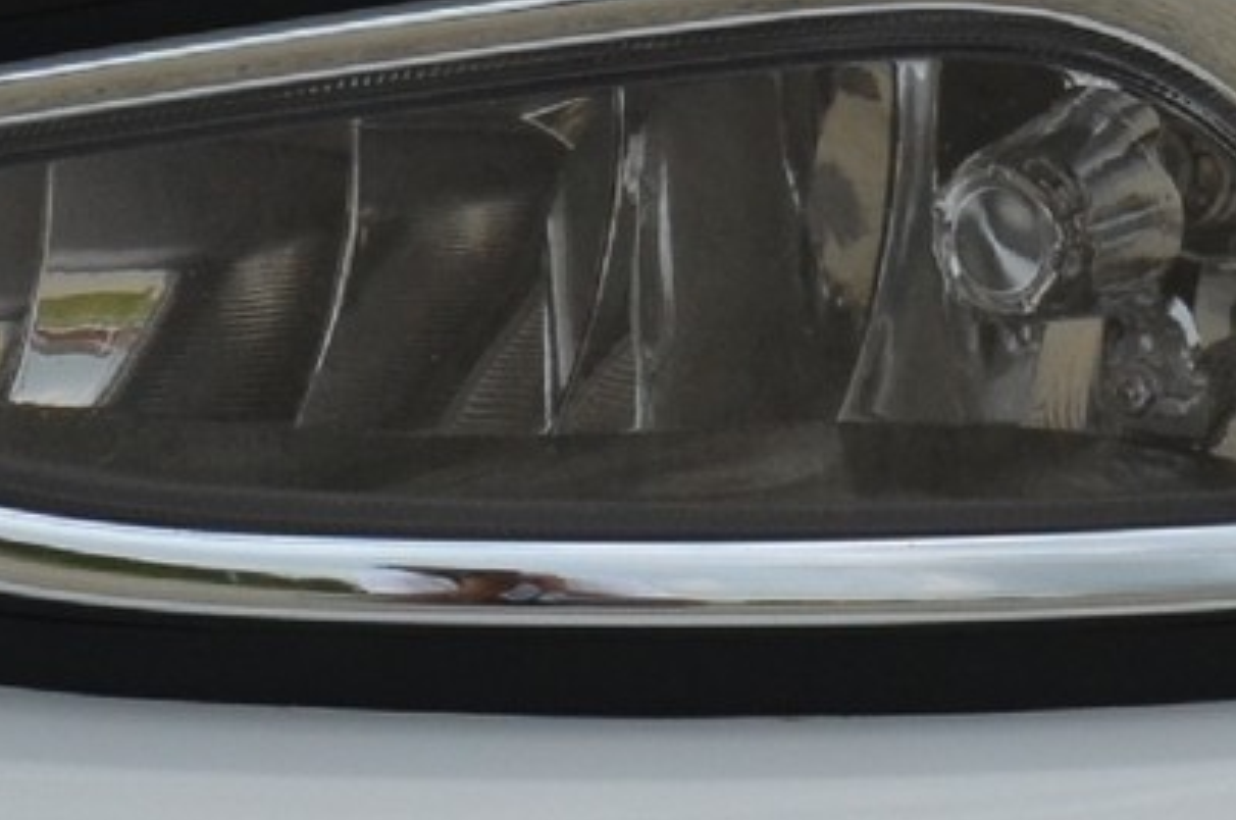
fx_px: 15905
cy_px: -1273
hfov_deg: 4.4
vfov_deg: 2.9
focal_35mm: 464
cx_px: 1539
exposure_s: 1/1600
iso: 400
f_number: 6.3
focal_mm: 50
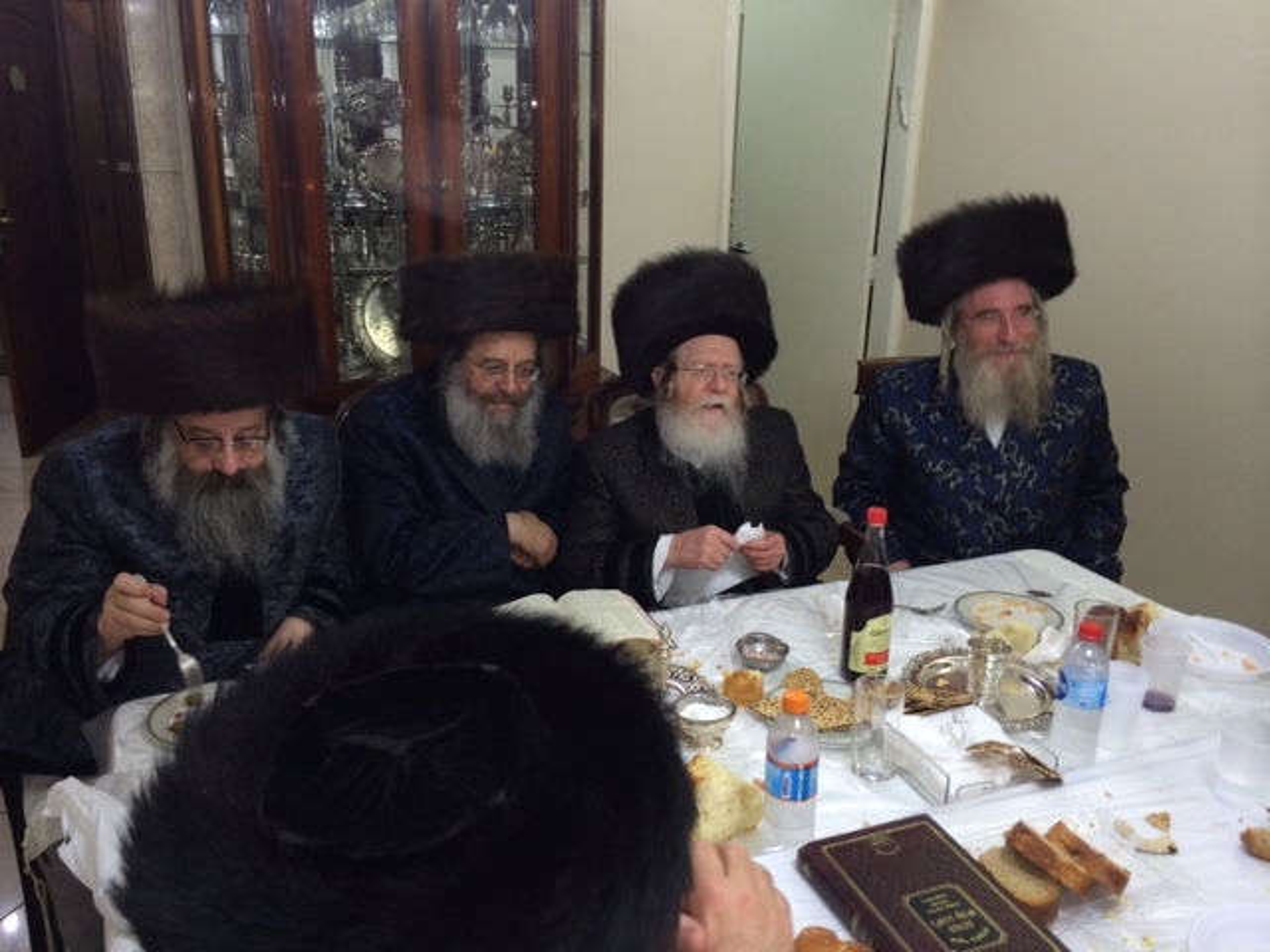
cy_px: 476
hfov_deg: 60.0
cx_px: 635
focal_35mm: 30
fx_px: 1101
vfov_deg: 46.8
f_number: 2.2
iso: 64
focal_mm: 4.12
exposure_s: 1/30
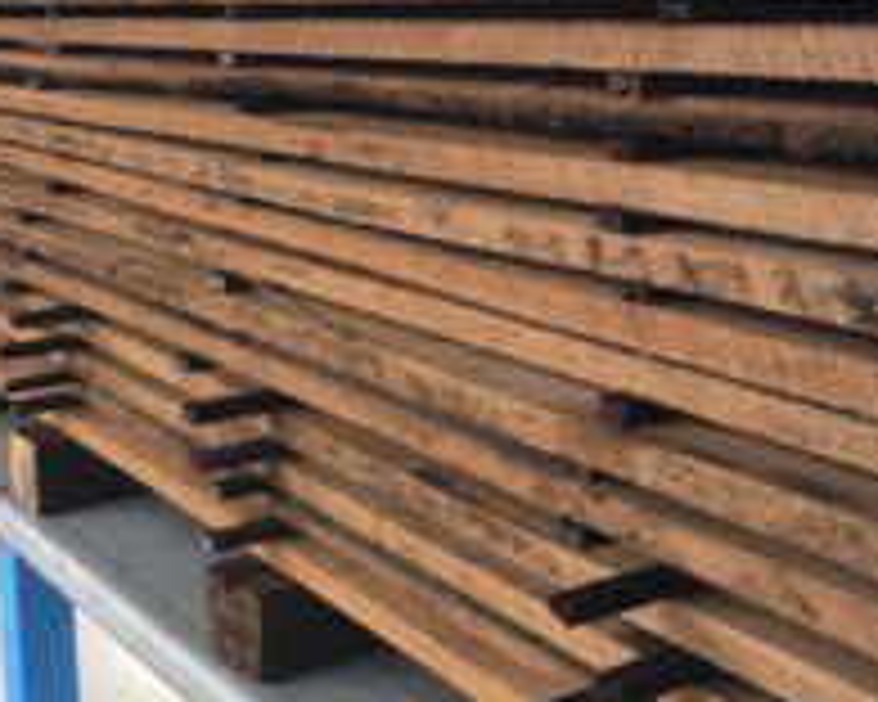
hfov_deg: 32.2
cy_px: 225
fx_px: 1507
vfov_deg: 26.1
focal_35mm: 58
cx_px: 585
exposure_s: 1/120
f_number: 2.2
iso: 40
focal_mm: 4.15
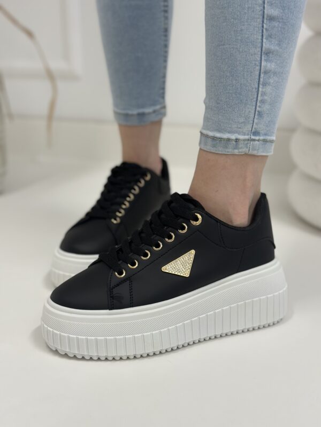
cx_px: 160
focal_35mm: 48
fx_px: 593
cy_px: 214
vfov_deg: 39.7
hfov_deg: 30.3
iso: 125
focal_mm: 6.86
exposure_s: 1/100
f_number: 1.78
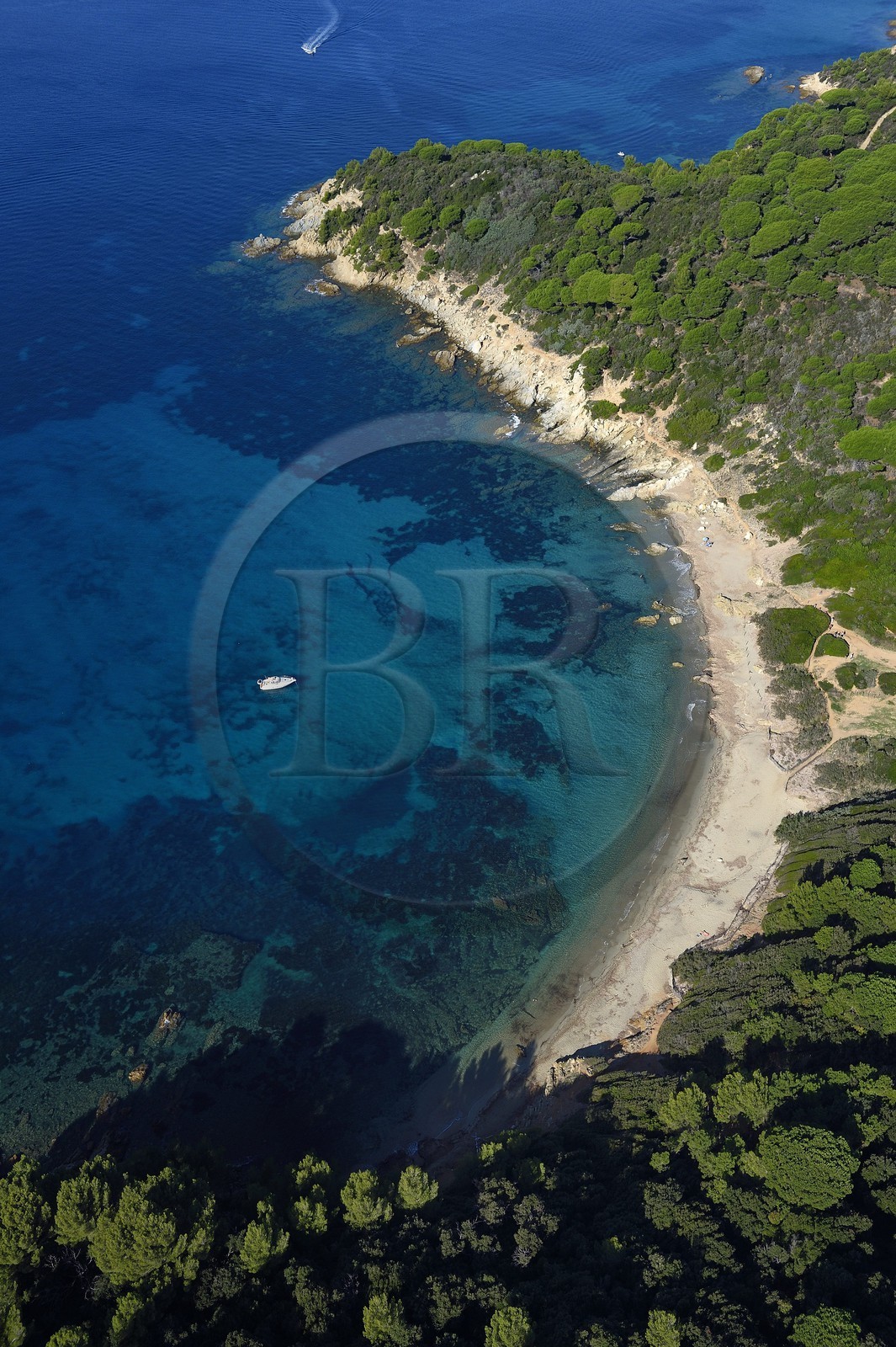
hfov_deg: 41.1
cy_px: 674
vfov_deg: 58.7
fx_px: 1196
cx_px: 448
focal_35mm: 32
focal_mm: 32
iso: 400
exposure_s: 1/1250
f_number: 7.1
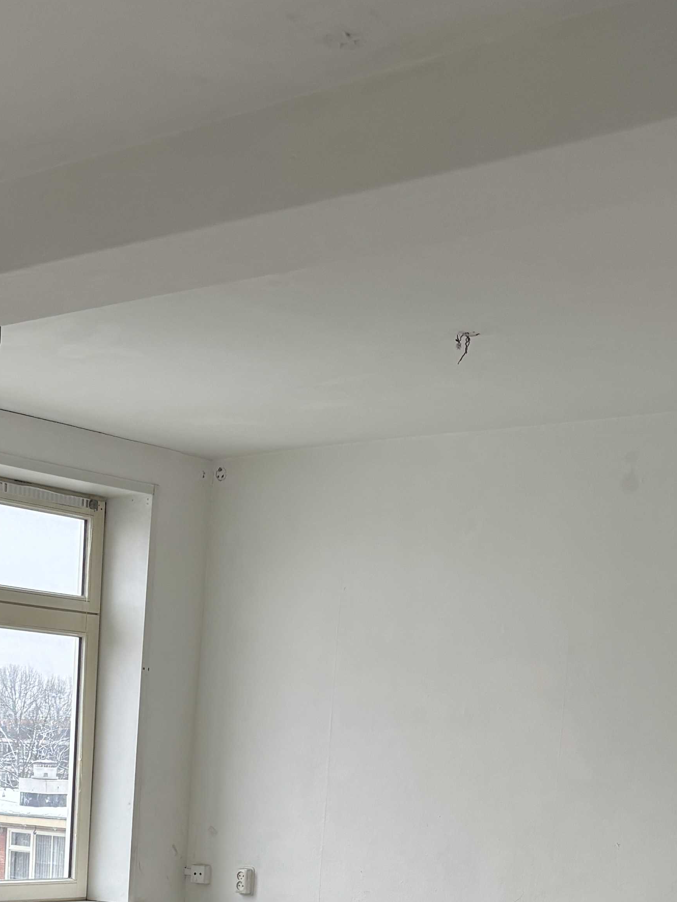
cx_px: 113
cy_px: 919
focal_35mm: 64
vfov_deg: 28.3
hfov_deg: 22.5
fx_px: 1669
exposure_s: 1/121
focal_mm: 5.96
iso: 80
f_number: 1.6
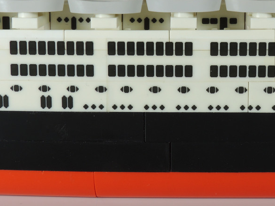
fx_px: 620
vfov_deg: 18.6
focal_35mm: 78
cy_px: 28
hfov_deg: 24.9
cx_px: 191
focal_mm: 7.6
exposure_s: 1/20
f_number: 6.1
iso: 100
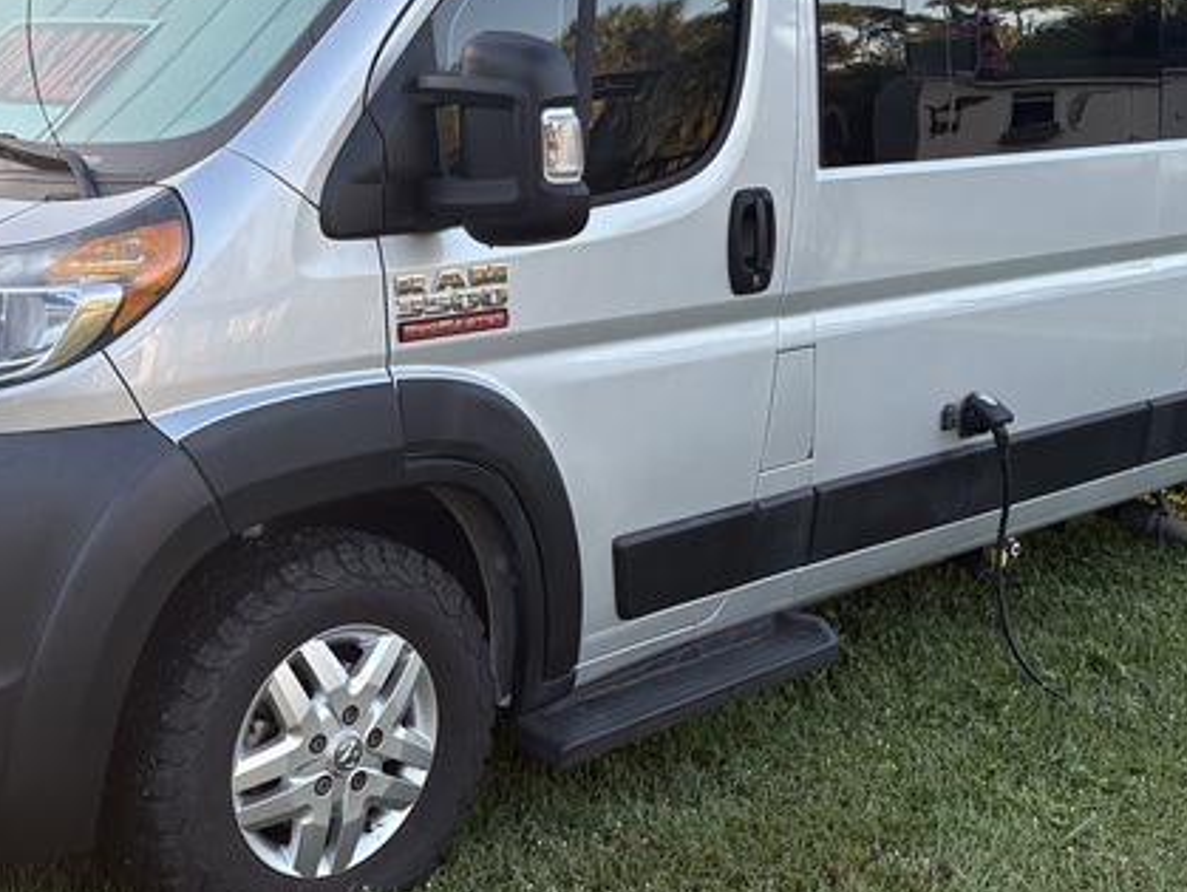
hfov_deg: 30.9
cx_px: 805
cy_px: 295
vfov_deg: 23.6
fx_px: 2128
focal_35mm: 62
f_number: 1.6
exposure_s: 1/341
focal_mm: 5.96
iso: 64
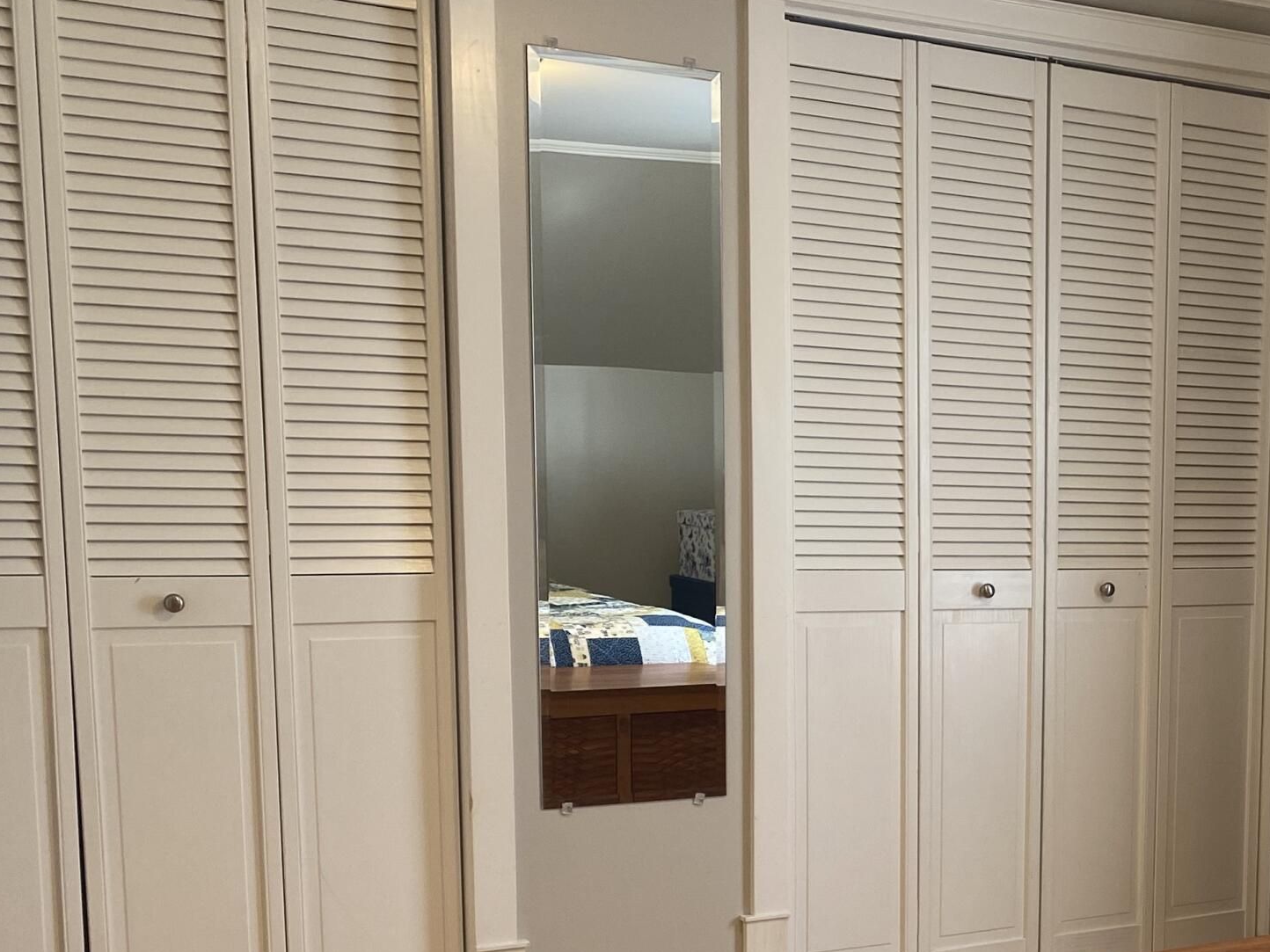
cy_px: 743
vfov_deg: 26.6
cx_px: 1258
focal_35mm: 54
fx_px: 1981
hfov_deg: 32.8
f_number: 1.8
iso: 64
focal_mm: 4.25
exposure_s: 1/120
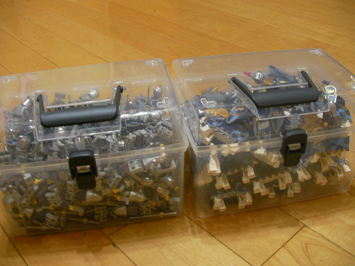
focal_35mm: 38
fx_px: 390
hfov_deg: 49.0
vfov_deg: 37.7
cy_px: 133
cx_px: 178
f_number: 3.5
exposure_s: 1/5.2
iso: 200
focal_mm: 6.3
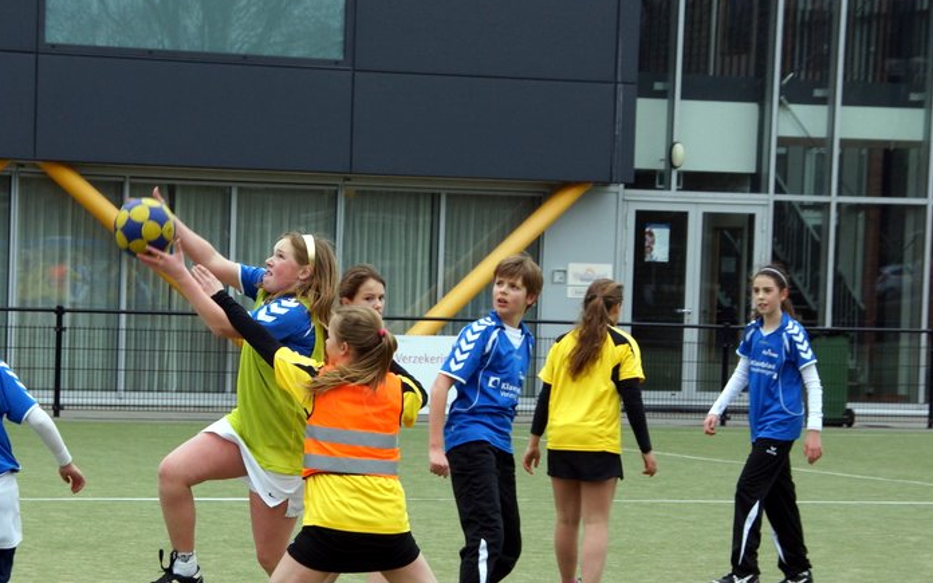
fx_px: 3433
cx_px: 286
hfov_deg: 15.4
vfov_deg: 9.7
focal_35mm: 135
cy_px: 354
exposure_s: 1/400
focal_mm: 60
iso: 400
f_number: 9
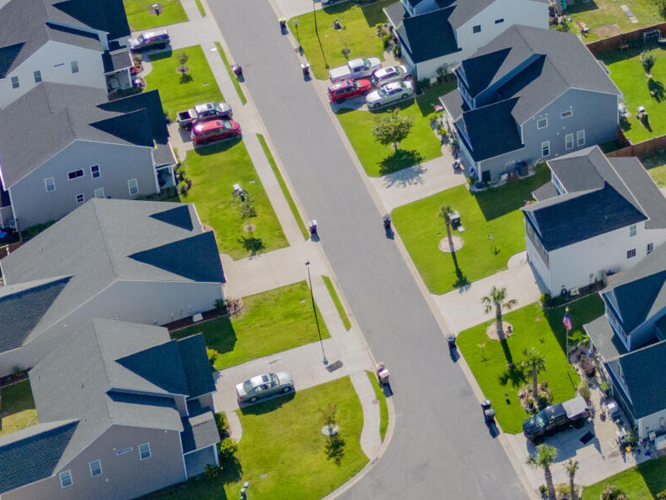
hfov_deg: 20.5
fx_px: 1770
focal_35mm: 92
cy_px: -219
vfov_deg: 15.0
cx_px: 702
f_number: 1.7
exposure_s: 1/2000
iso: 150
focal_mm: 6.72
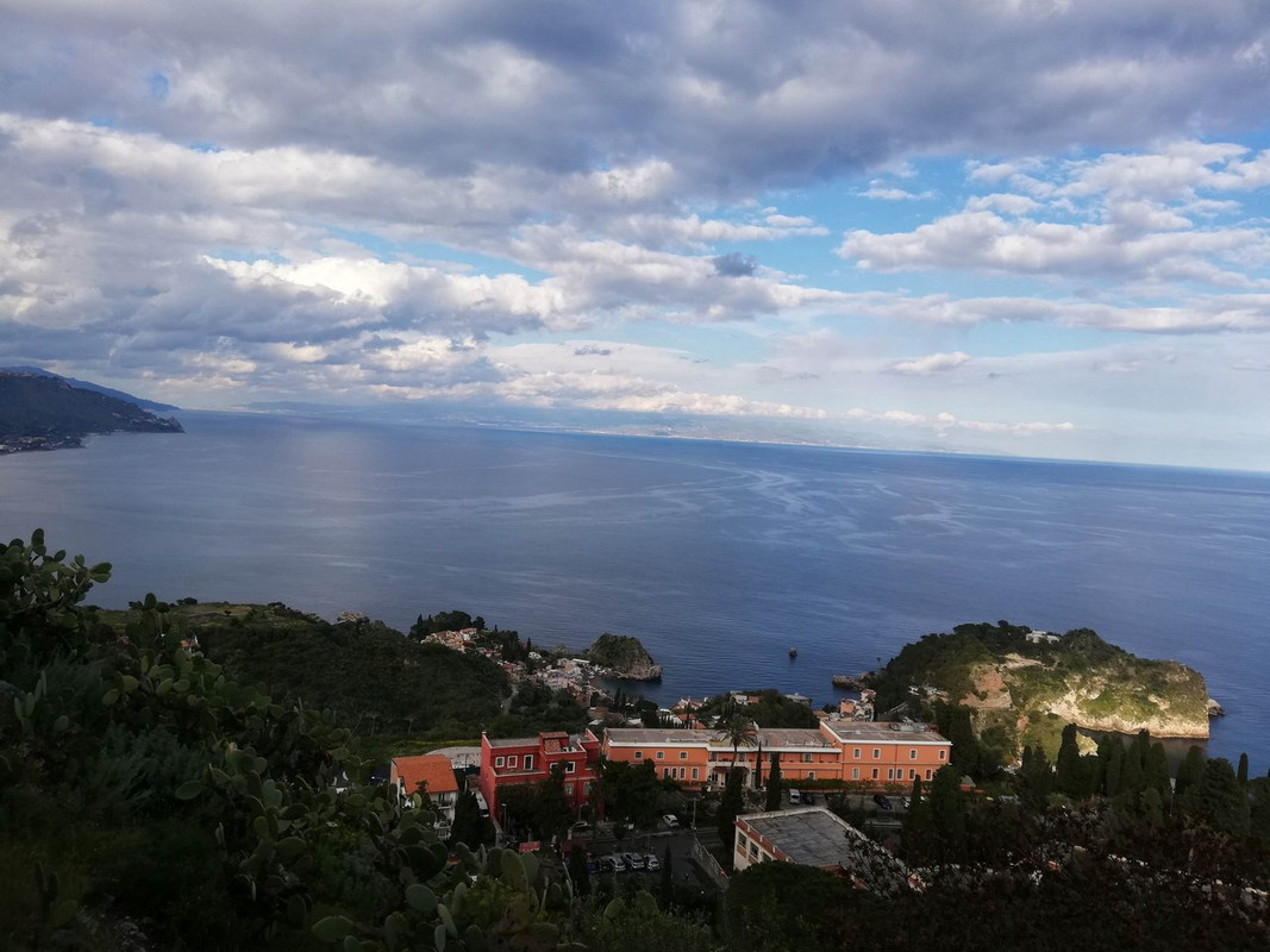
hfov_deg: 65.3
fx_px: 990
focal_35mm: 27
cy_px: 476
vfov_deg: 51.3
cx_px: 635
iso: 50
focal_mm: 3.81
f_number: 2.2
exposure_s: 1/794
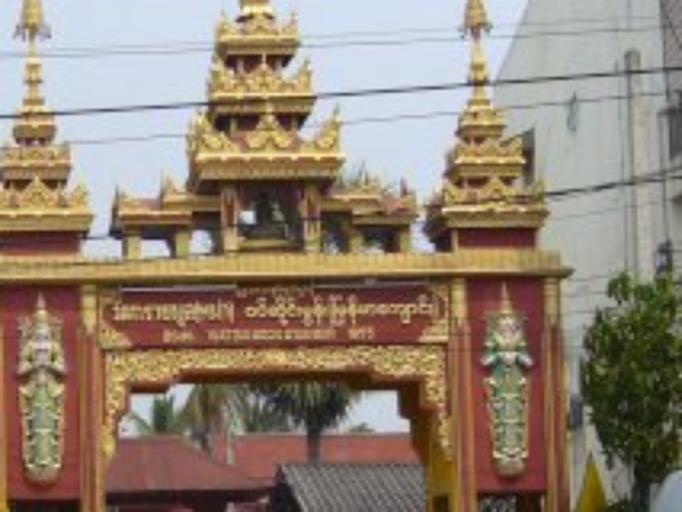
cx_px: 42
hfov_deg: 18.3
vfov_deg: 14.1
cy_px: 362
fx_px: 2070
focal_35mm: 105
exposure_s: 1/400
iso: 100
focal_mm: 5.8
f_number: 5.6
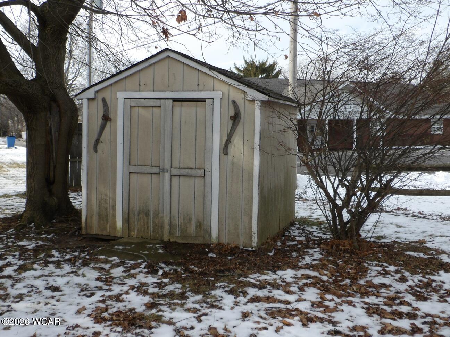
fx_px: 546
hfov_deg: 44.8
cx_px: 225
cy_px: 168
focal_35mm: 42
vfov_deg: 34.3
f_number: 4.9
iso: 100
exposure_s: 1/264
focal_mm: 7.6
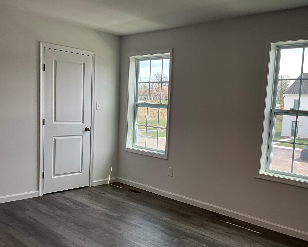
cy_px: 140
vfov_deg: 42.1
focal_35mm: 35
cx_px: 171
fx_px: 319
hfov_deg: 51.4
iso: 16
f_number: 1.8
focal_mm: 3
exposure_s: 1/128
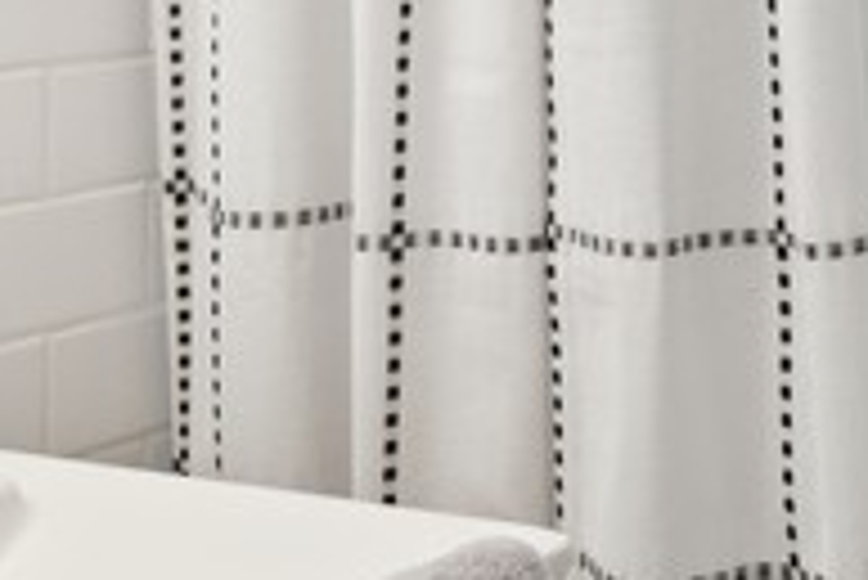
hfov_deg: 20.2
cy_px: -184
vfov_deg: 14.1
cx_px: 1111
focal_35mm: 93
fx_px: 2244
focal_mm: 20
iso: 100
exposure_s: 1/1.67
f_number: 10
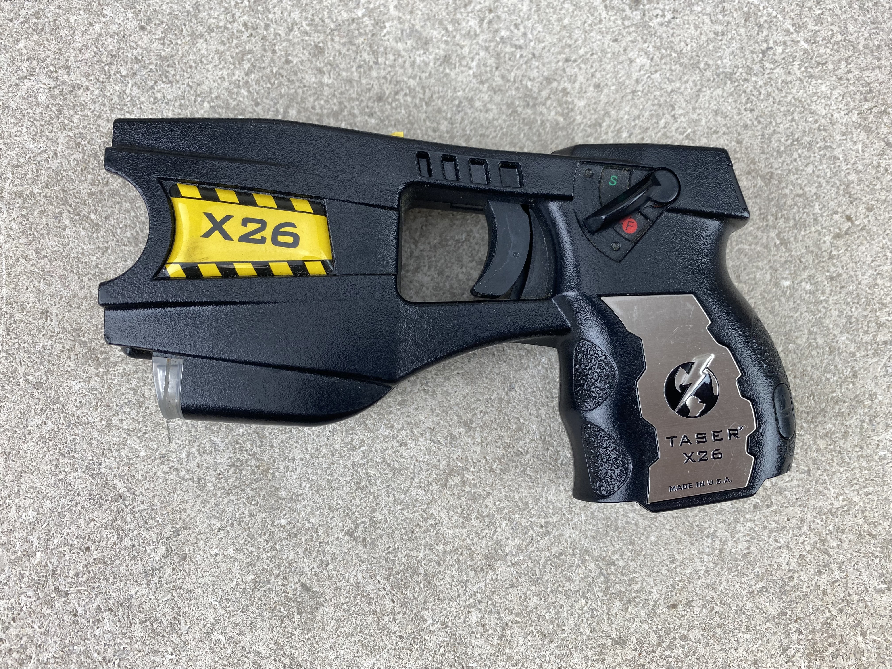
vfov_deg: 53.1
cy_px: 334
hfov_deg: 67.3
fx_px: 670
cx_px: 446
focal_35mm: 26
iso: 40
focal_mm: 4.25
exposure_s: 1/120
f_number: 1.8
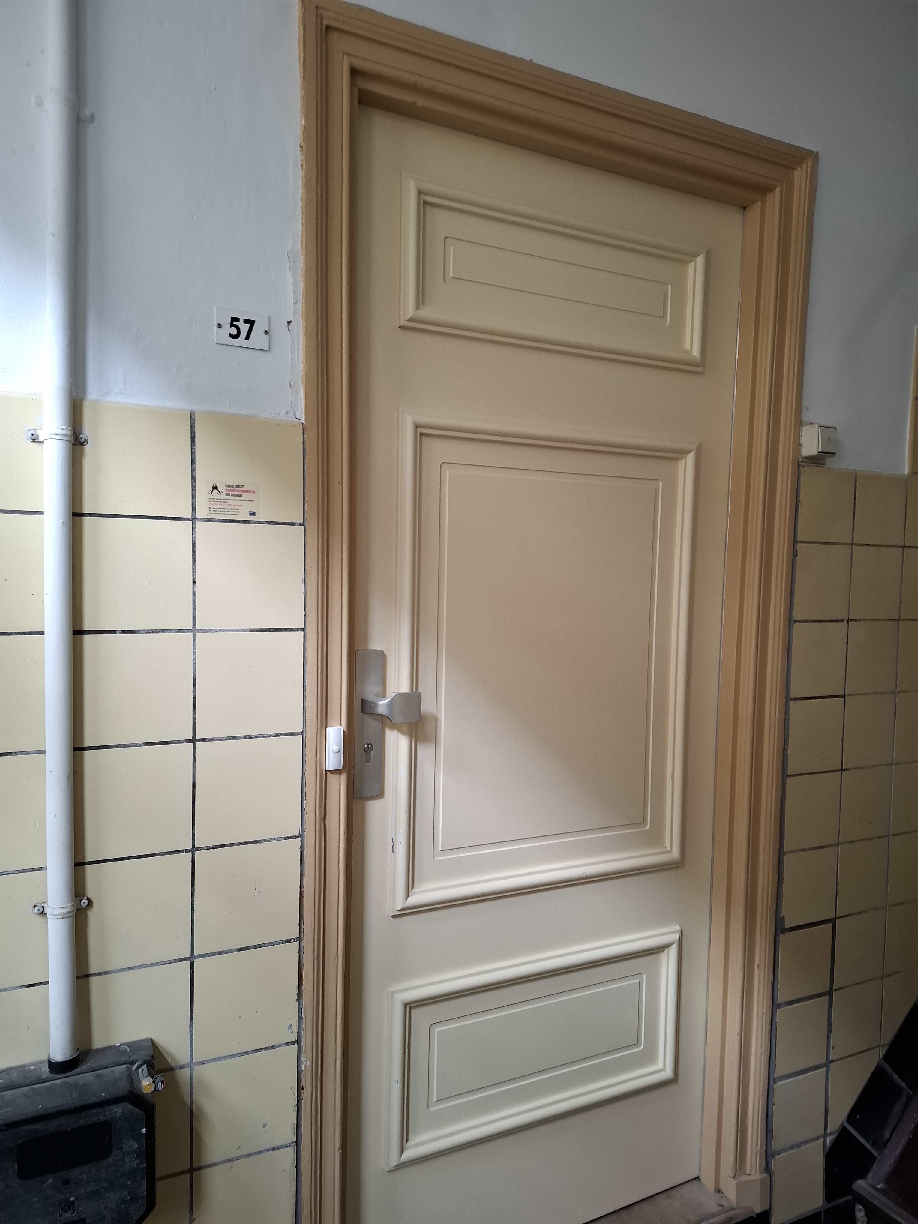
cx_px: 459
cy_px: 612
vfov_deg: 73.9
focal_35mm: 23
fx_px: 813
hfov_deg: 58.9
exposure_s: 1/50
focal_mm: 5.54
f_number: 1.8
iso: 320
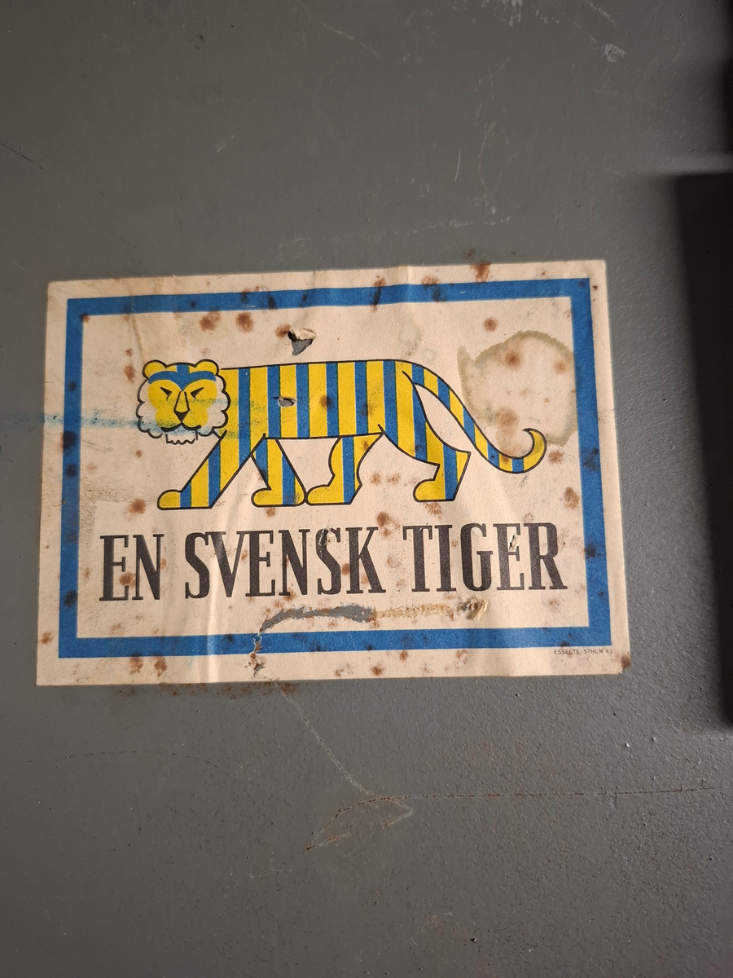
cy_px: 489
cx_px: 366
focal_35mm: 23
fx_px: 649
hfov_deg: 58.9
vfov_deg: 73.9
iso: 400
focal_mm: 5.54
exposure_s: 1/33
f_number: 1.8
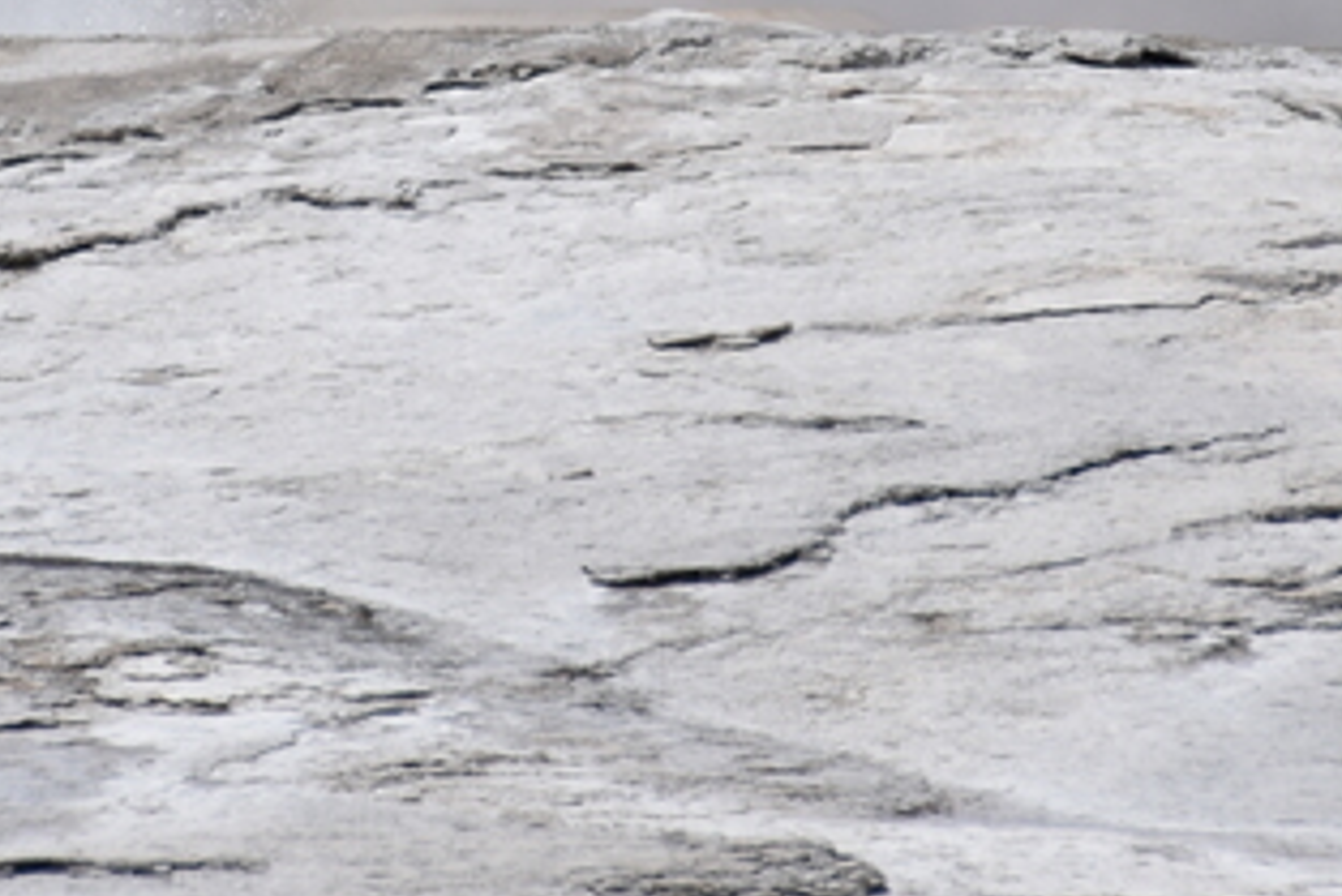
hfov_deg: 1.7
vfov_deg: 1.1
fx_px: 45684
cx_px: 360
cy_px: -214
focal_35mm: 1225
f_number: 8
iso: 100
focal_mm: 300
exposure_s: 1/640
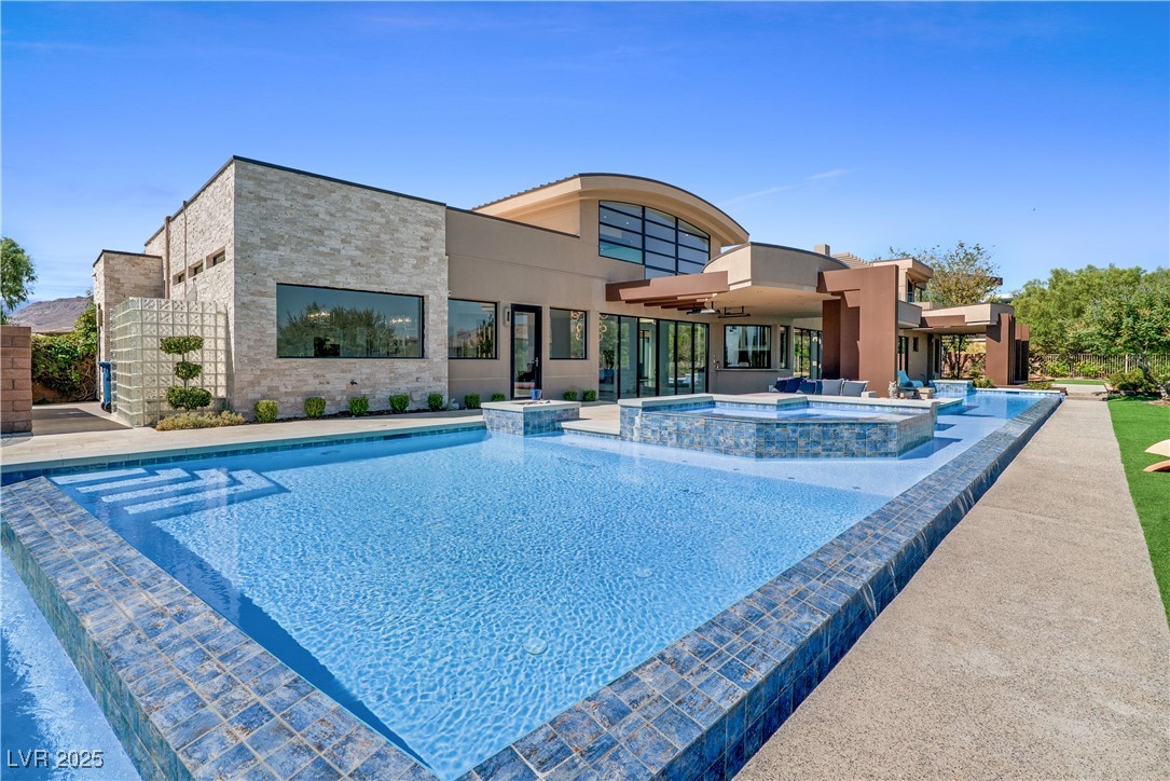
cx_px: 585
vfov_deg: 73.8
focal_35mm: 16
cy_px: 390
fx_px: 520
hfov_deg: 96.7
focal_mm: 16
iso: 500
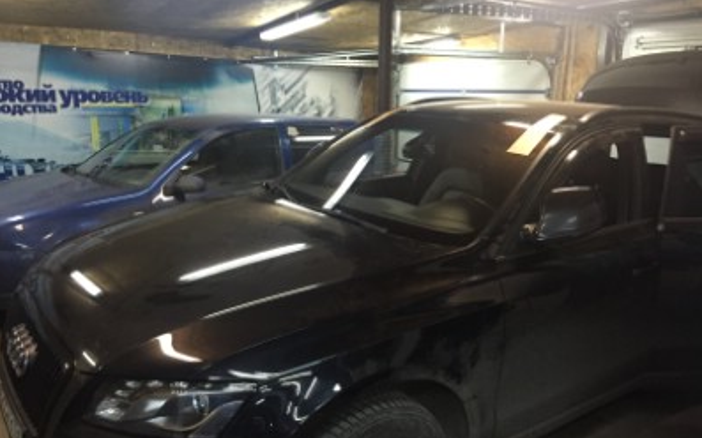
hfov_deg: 61.2
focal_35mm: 31
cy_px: 235
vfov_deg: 40.6
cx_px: 350
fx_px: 593
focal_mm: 4.15
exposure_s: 1/33
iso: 320
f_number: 2.2
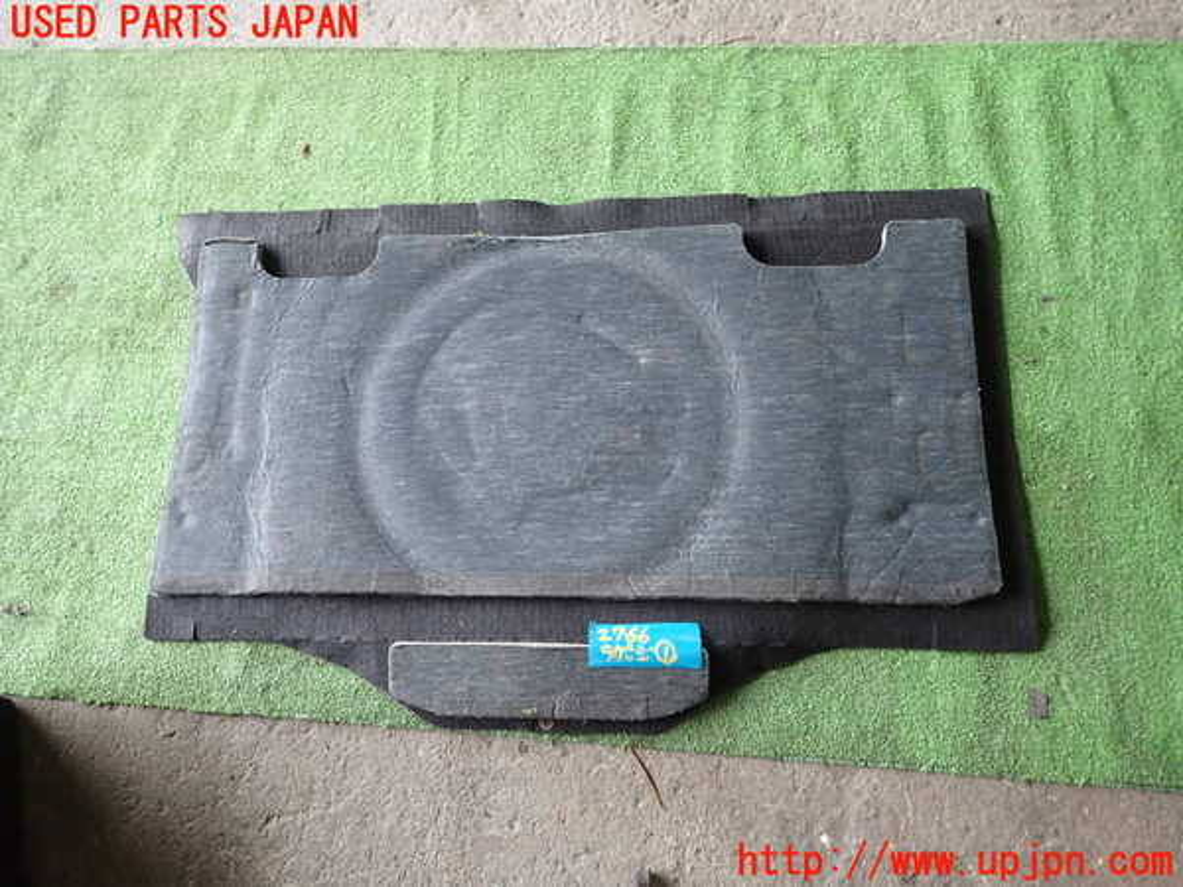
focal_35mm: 25
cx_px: 592
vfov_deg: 54.9
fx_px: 854
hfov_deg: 69.4
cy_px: 444
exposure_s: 1/50
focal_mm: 4.5
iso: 200
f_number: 2
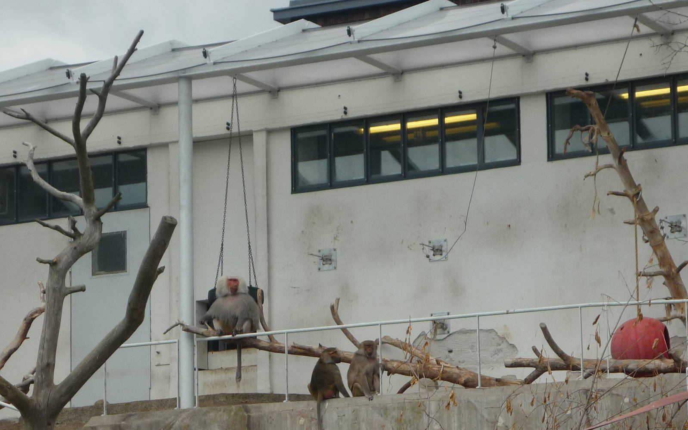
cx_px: 345
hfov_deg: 15.5
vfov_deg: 9.7
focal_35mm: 135
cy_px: 258
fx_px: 2531
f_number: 5.1
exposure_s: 1/400
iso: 100
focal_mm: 16.5
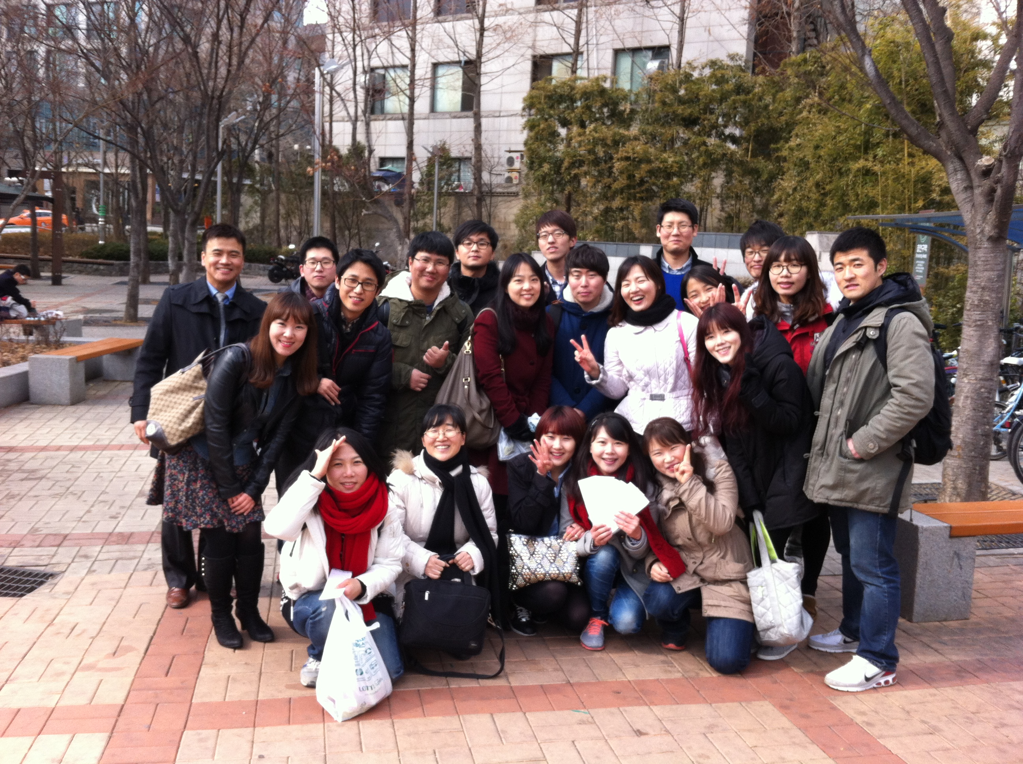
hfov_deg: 52.7
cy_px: 382
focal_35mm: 35
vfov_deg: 40.6
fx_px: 1033
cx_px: 512
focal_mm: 3.85
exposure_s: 1/343
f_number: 2.8
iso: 80
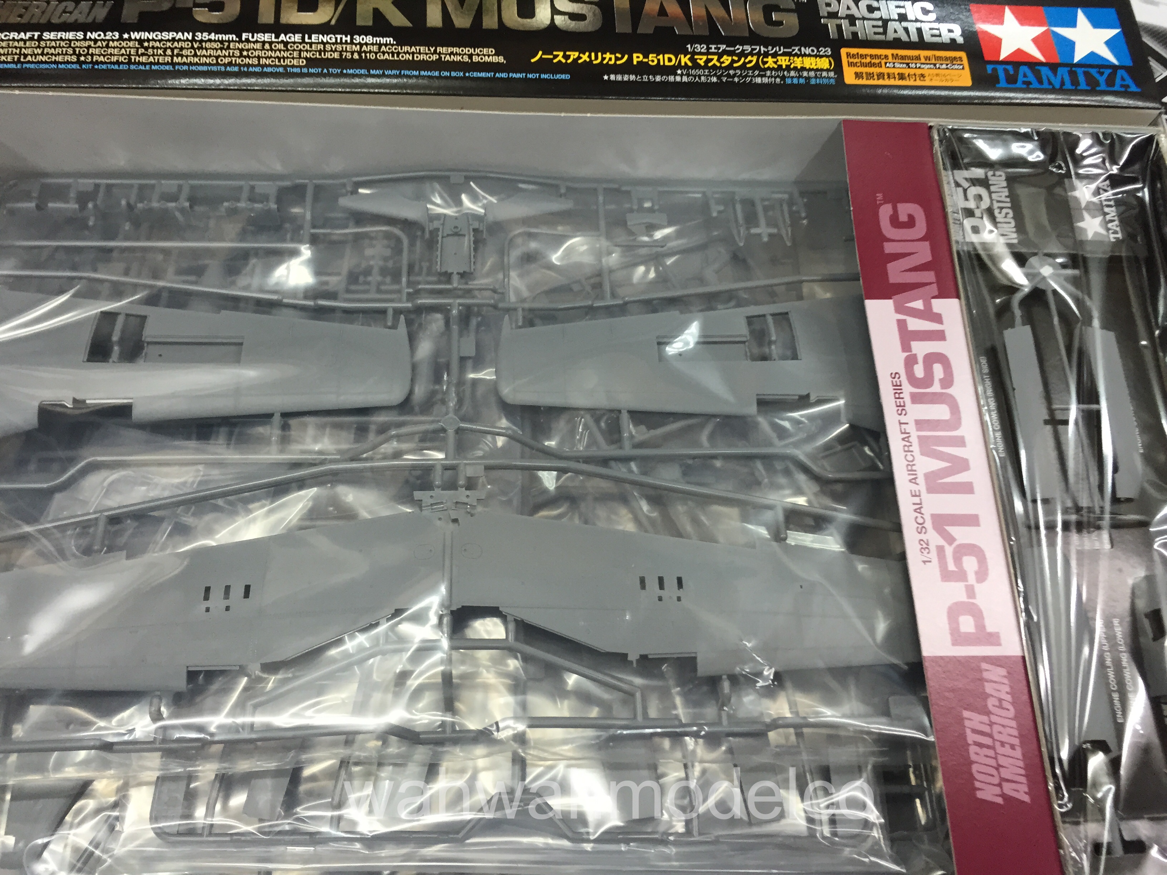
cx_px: 584
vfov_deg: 48.2
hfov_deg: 61.7
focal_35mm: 29
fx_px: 978
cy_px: 438
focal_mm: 4.15
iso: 100
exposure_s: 1/33
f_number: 2.2
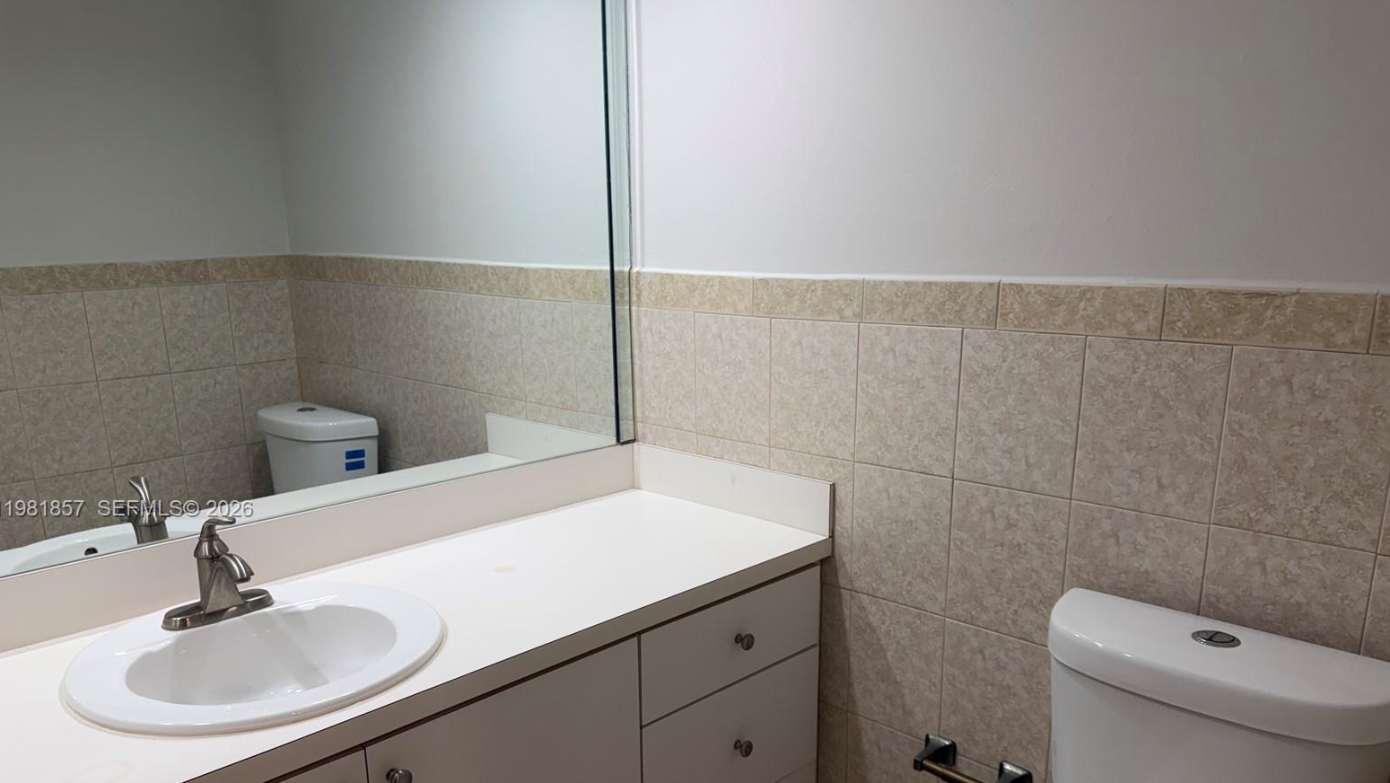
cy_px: 510
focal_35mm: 27
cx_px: 691
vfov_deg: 42.4
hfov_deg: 69.8
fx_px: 995
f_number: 1.78
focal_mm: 6.76
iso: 50
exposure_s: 1/120
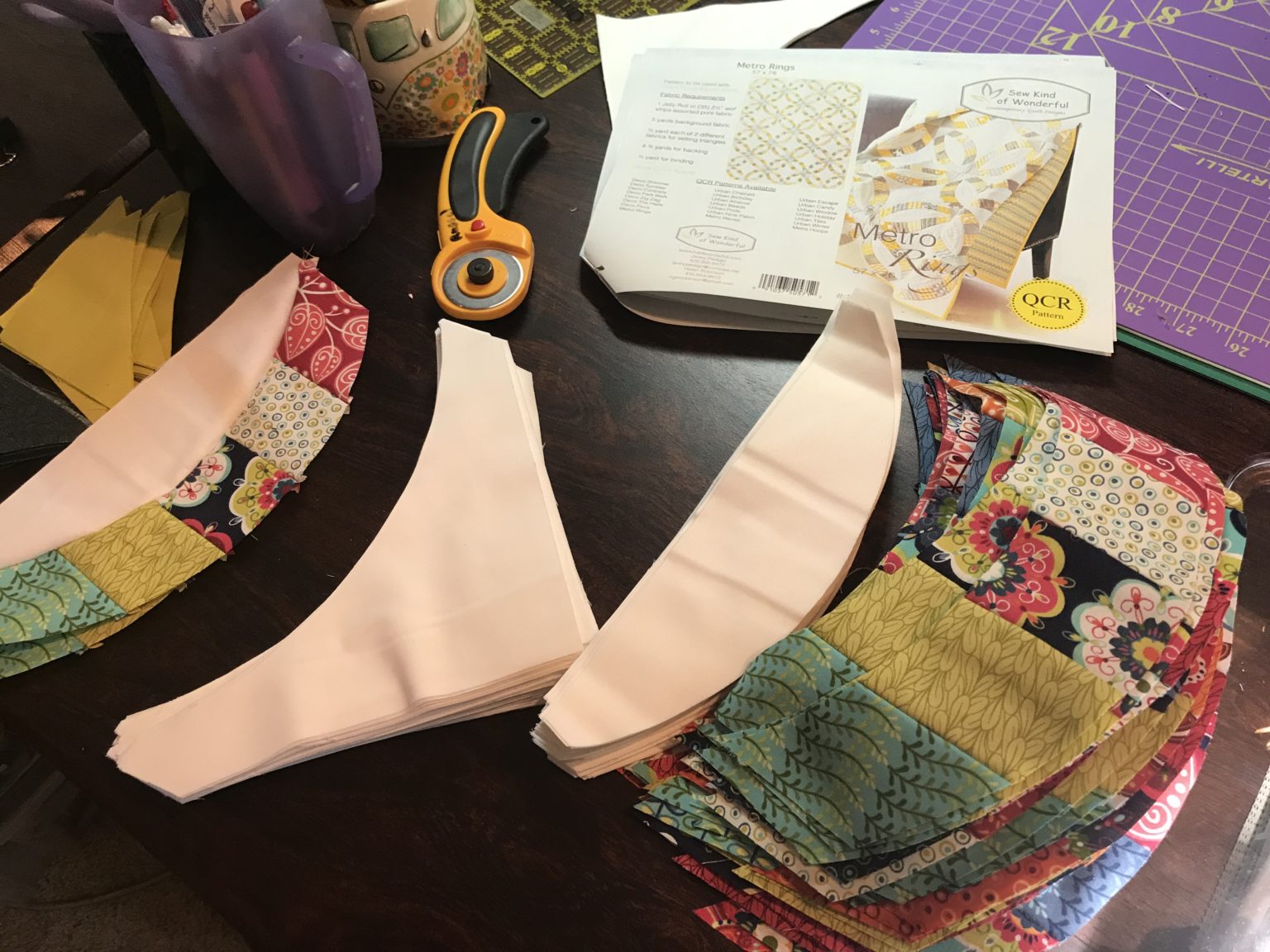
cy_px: 476
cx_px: 635
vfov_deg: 49.7
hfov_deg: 63.4
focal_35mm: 28
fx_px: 1027
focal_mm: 3.99
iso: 40
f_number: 1.8
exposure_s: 1/20
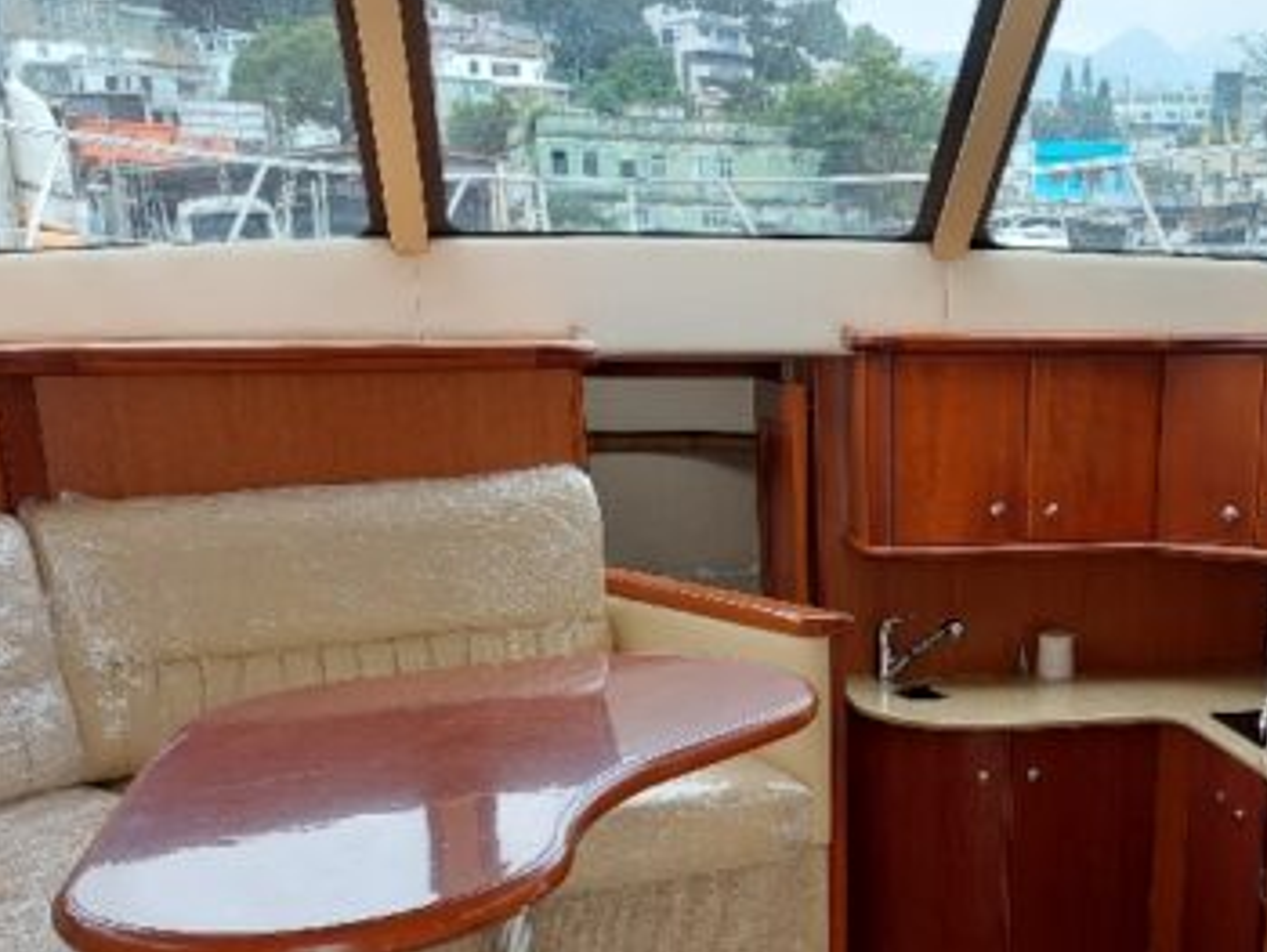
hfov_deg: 38.9
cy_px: 863
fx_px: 1758
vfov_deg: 29.0
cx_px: 905
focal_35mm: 48
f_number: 1.8
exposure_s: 1/120
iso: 40
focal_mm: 5.23
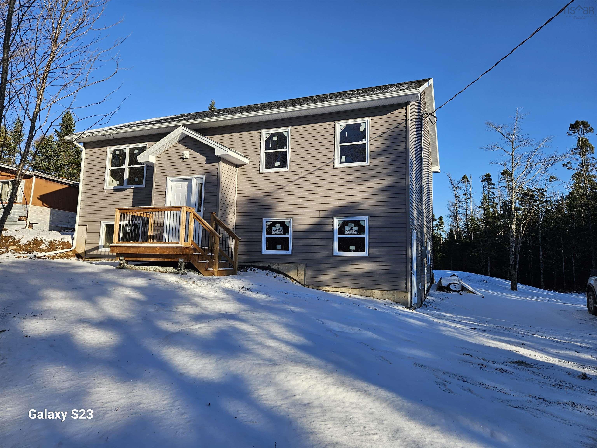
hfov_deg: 73.9
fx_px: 397
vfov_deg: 58.9
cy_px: 224
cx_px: 298
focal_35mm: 23
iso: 25
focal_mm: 5.4
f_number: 1.8
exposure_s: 1/1202
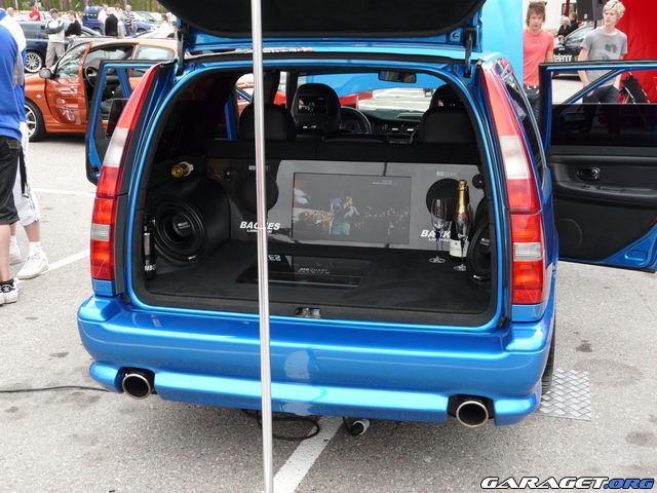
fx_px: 816
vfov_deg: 33.6
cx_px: 328
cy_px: 246
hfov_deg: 43.9
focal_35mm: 43
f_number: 3.6
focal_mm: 7
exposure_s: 1/125
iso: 100
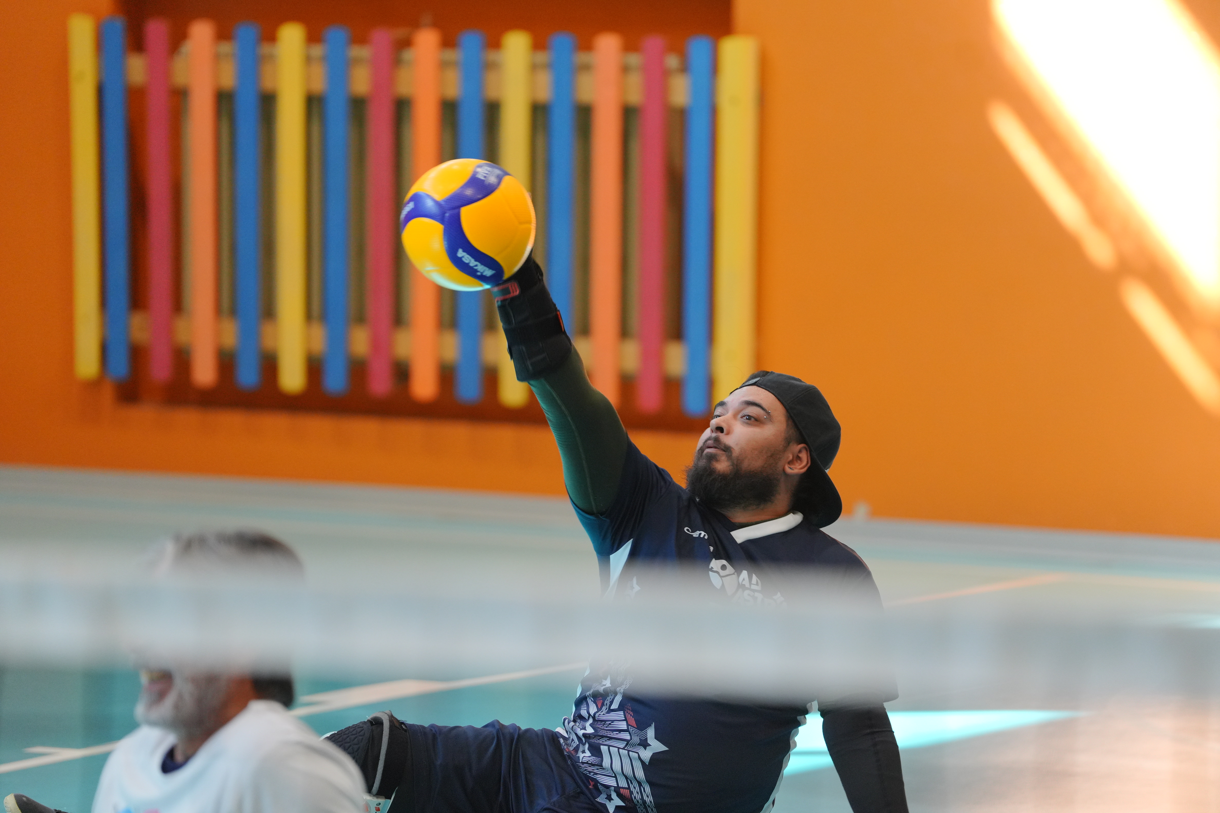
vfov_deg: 6.9
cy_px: 406
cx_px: 610
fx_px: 6777
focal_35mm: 200
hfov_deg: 10.3
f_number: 3.2
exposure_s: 1/640
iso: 1600
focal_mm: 200
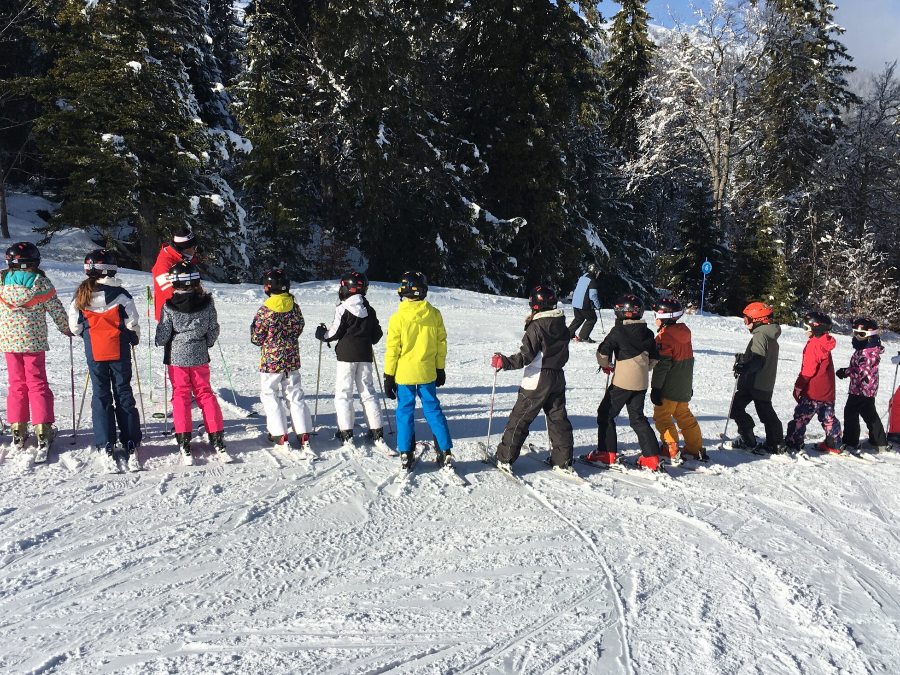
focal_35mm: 38
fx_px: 988
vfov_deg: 37.7
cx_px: 444
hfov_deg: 49.0
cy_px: 311
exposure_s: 1/2331
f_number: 2.2
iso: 25
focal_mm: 4.15
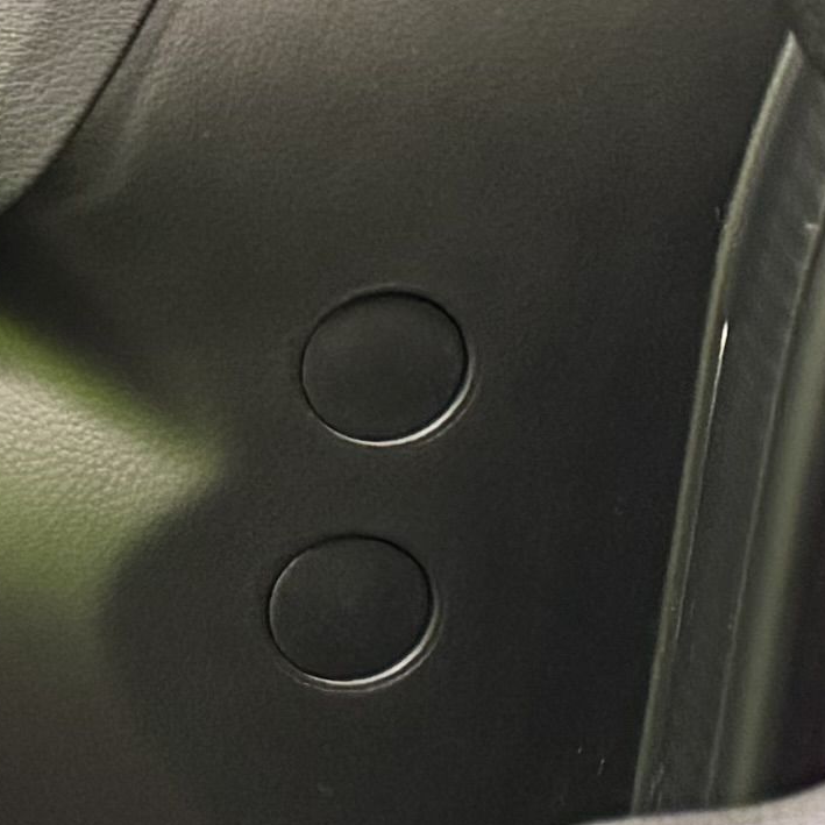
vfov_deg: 10.2
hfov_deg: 7.9
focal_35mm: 171
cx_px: -2131
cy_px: 27
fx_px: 4611
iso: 500
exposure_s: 1/50
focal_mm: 6.76
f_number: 1.78
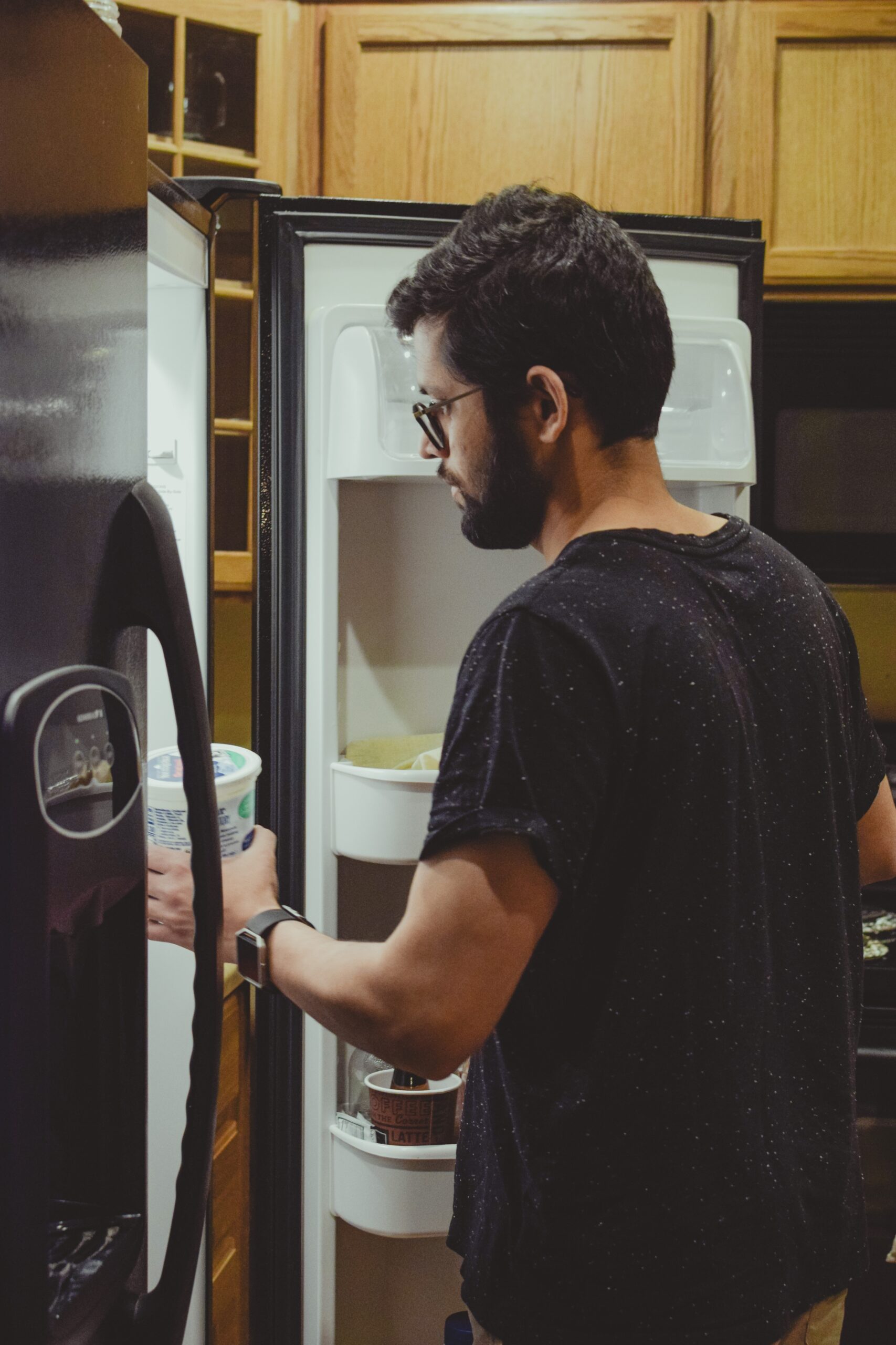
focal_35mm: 52
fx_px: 1960
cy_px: 672
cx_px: 448
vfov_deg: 37.8
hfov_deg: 25.8
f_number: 4
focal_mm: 35
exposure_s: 1/100
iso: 1000
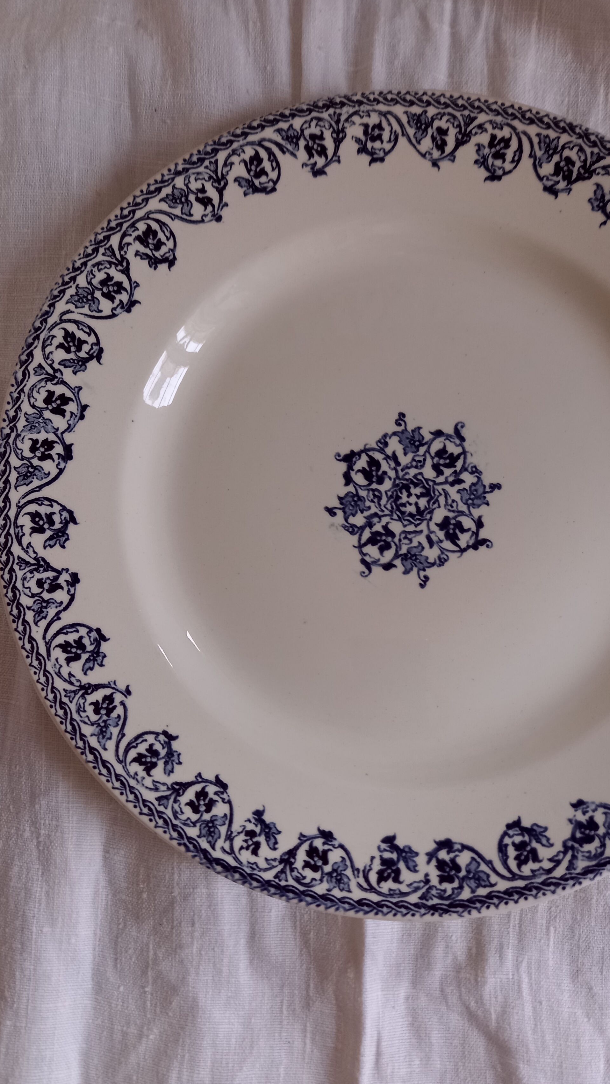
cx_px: 401
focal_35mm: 32
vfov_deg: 61.0
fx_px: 920
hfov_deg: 36.3
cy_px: 563
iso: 250
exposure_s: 1/50
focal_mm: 4.65
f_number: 1.8
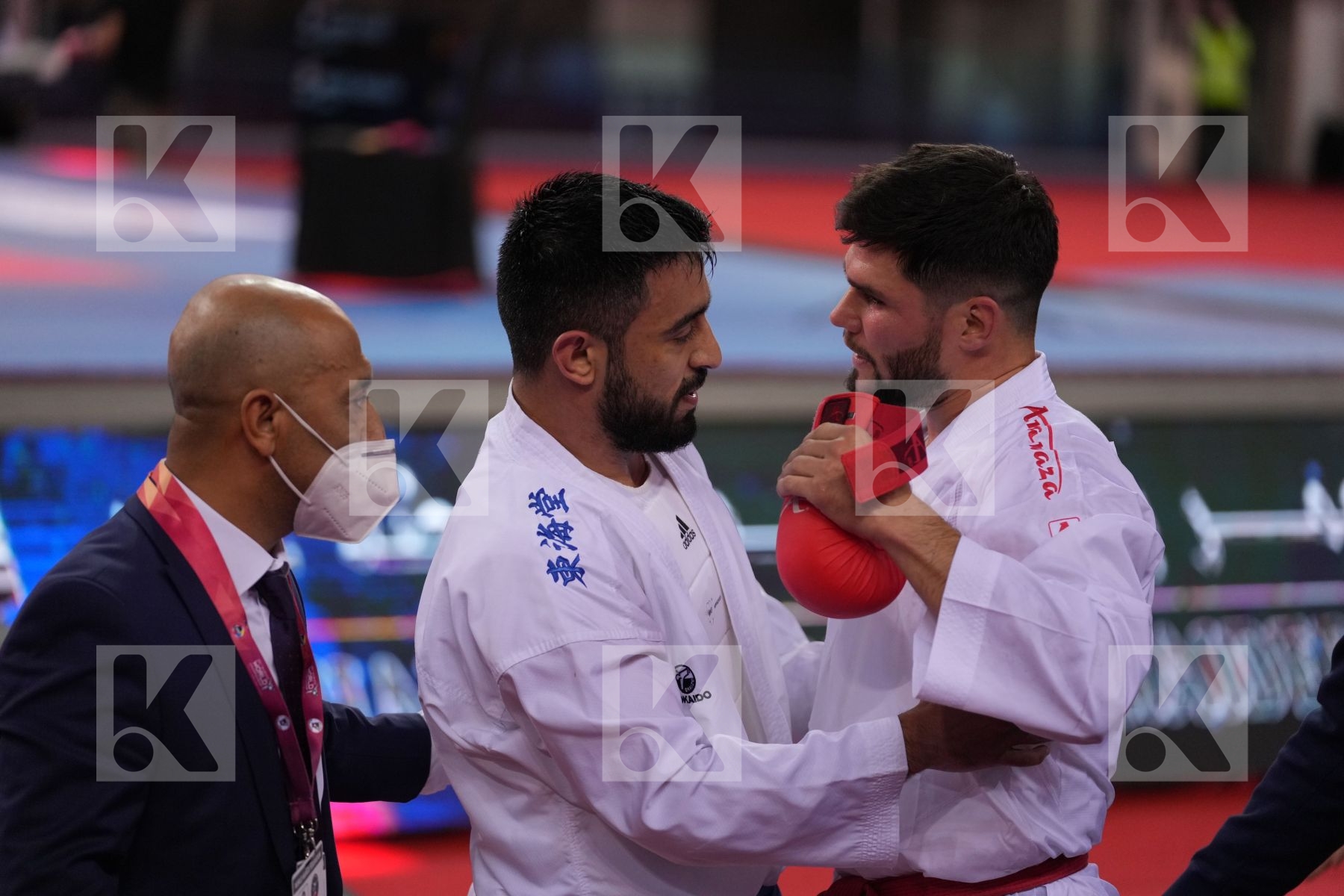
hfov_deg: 14.4
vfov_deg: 9.7
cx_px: 672
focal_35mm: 142
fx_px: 5301
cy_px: 448
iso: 2500
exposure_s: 1/1000
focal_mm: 142
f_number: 2.8
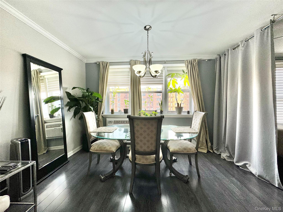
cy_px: 106
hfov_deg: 102.1
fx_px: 114
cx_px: 142
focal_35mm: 14
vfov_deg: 85.7
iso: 100
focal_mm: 2.22
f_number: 2.2
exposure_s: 1/120
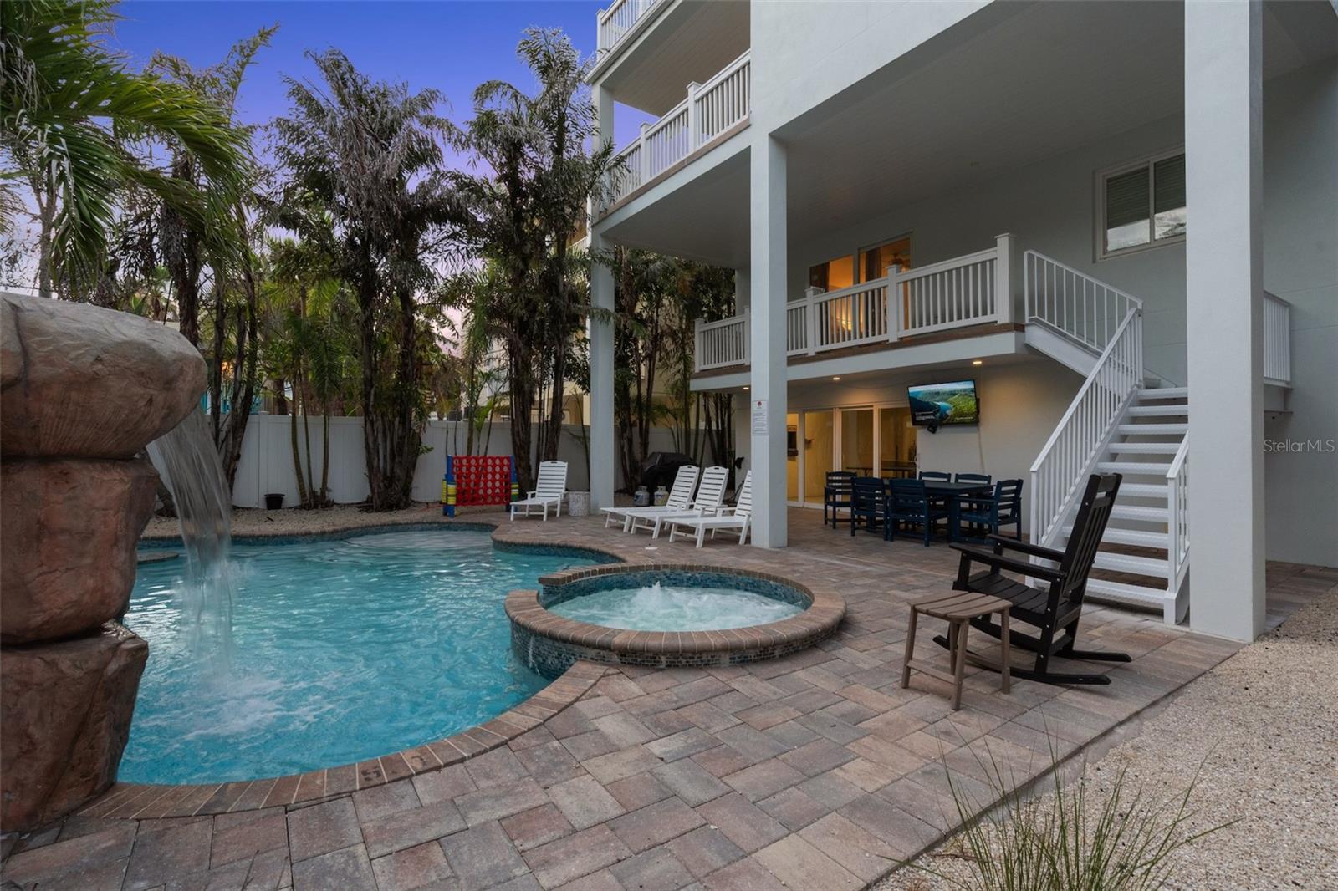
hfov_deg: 96.7
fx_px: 595
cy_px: 446
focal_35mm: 16
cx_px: 669
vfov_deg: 73.7
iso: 1600
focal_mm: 16
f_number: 9
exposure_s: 1/30
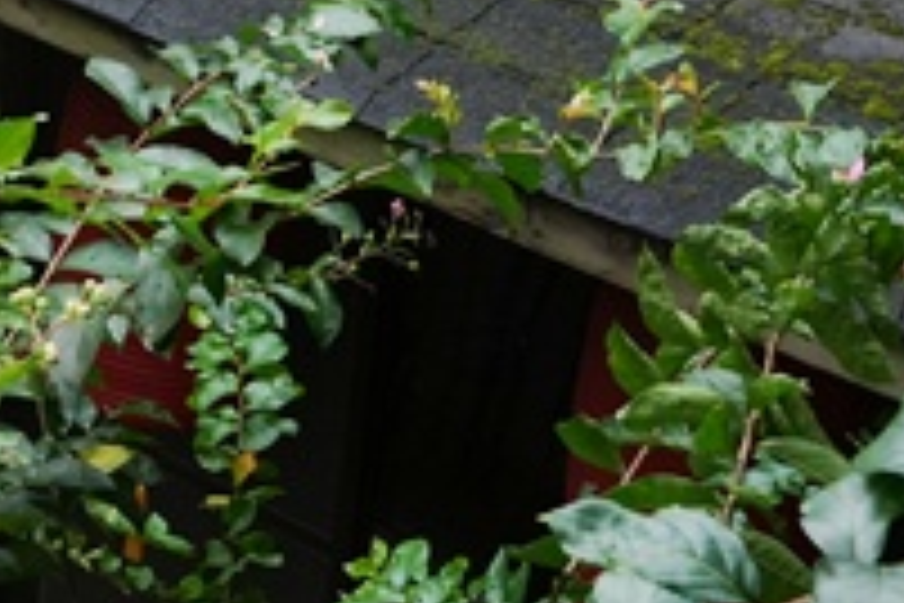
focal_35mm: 122
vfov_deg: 9.7
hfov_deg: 15.6
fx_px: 3063
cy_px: -911
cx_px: -405
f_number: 8
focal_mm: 24
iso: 1600
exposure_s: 1/500
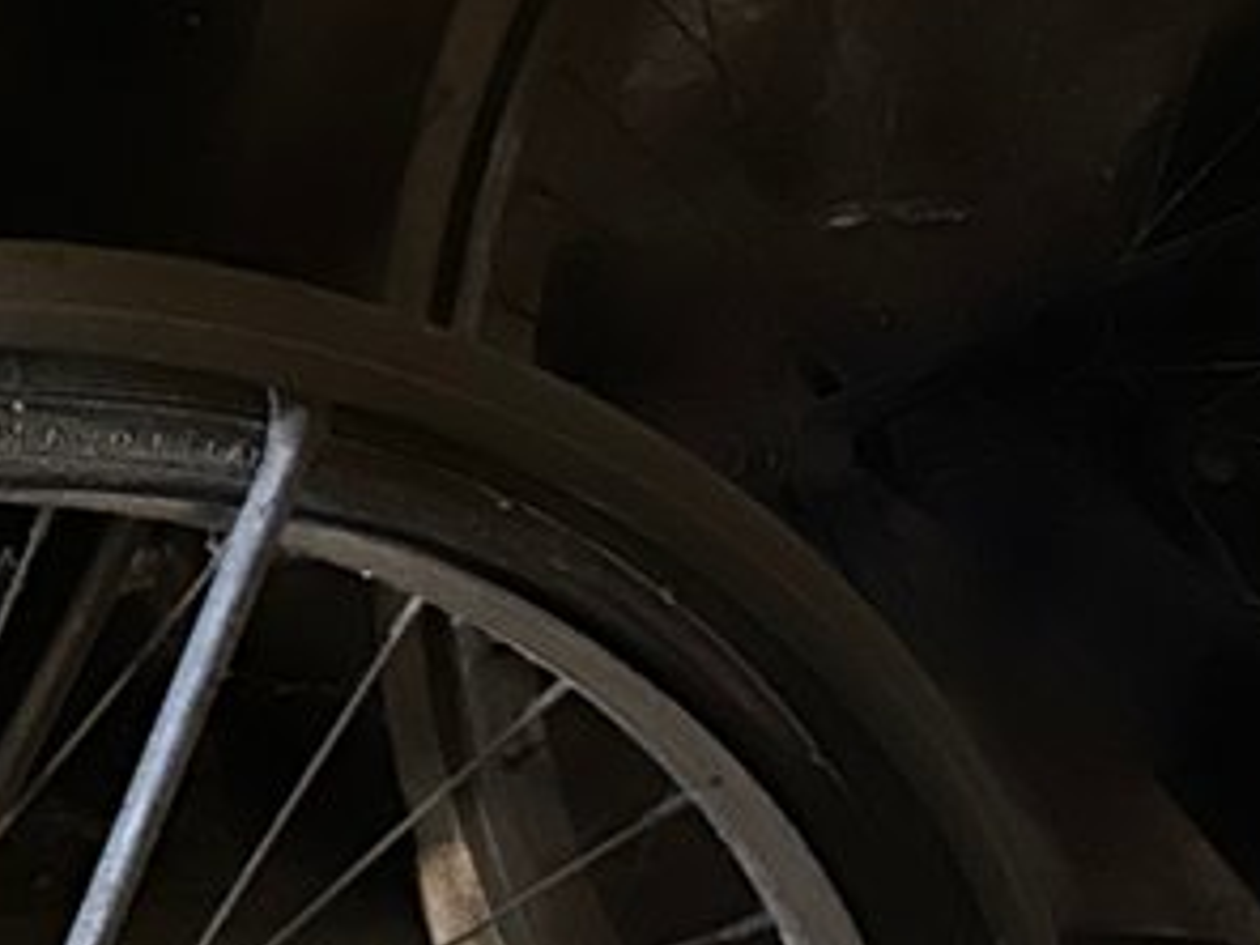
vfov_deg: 11.1
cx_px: -1858
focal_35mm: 133
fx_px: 4841
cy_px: 739
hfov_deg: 11.8
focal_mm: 5.7
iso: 640
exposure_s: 1/9
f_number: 1.5
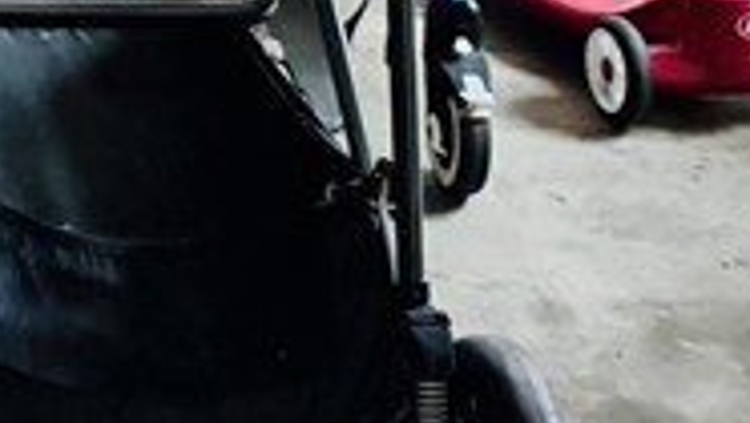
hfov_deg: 13.5
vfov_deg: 7.7
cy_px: -665
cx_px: -548
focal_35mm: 144
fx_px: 2866
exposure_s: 1/60
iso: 640
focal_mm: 6.76
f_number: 1.78
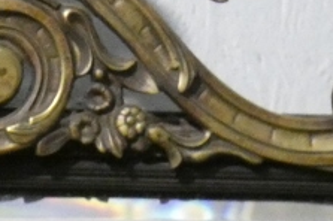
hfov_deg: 2.0
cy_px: -61
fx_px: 9320
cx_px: -258
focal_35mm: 1009
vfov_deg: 1.4
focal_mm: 37.8
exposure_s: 1/60
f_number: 5.5
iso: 1600
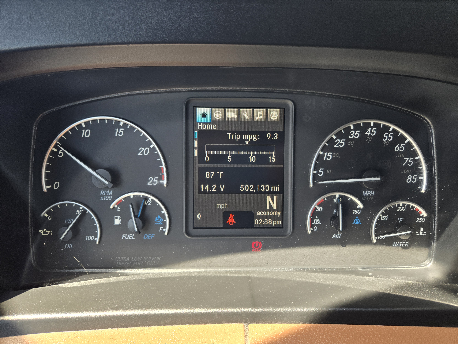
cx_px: 229
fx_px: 304
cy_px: 172
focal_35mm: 23
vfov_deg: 58.9
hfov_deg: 73.9
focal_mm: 5.4
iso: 100
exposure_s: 1/180
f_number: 1.8
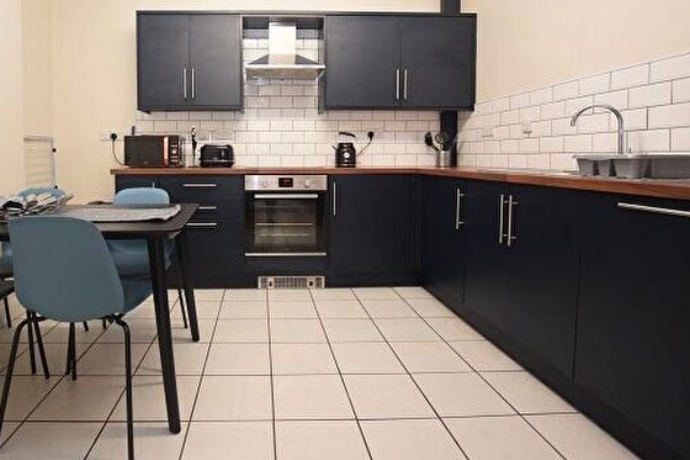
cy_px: 176
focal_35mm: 21
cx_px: 262
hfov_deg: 80.8
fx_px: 395
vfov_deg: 59.7
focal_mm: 11
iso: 1250
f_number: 3.5
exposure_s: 1/60
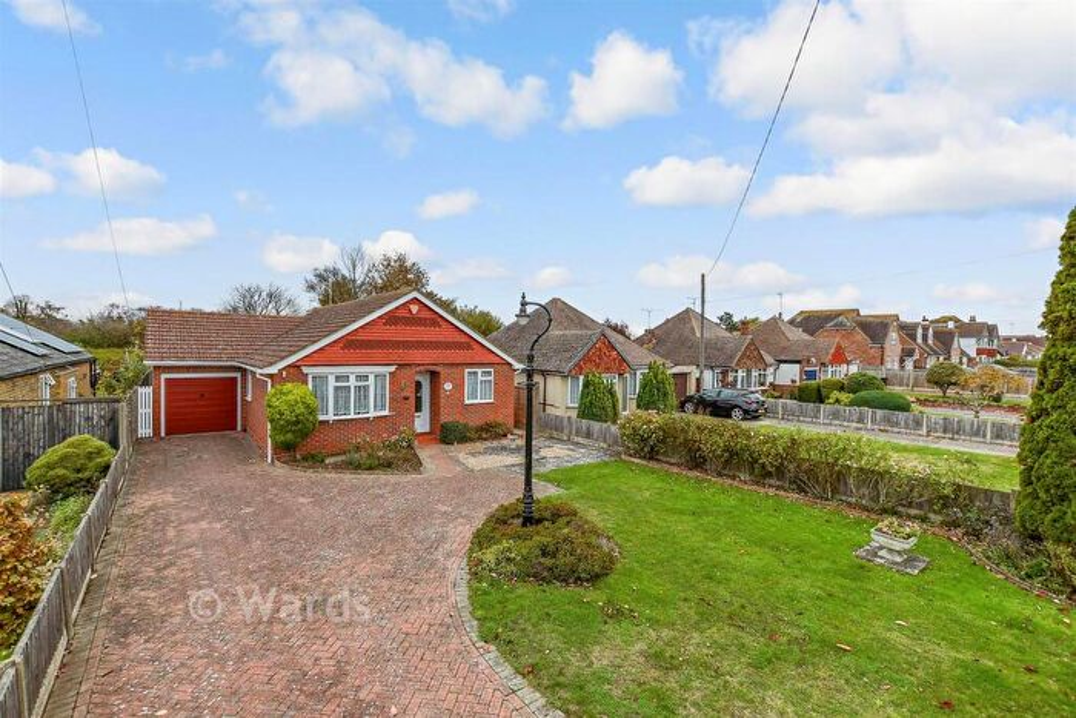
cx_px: 538
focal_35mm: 15
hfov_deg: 100.4
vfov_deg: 77.4
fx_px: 448
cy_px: 359
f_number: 5.6
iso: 160
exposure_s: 1/500
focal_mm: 10
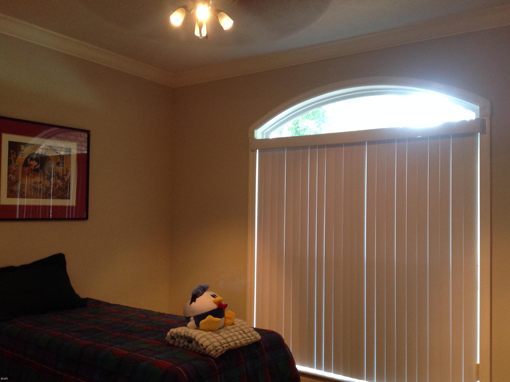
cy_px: 195
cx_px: 254
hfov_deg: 51.4
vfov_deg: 39.7
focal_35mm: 36
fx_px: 530
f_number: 2.4
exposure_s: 1/15
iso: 200
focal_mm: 4.28
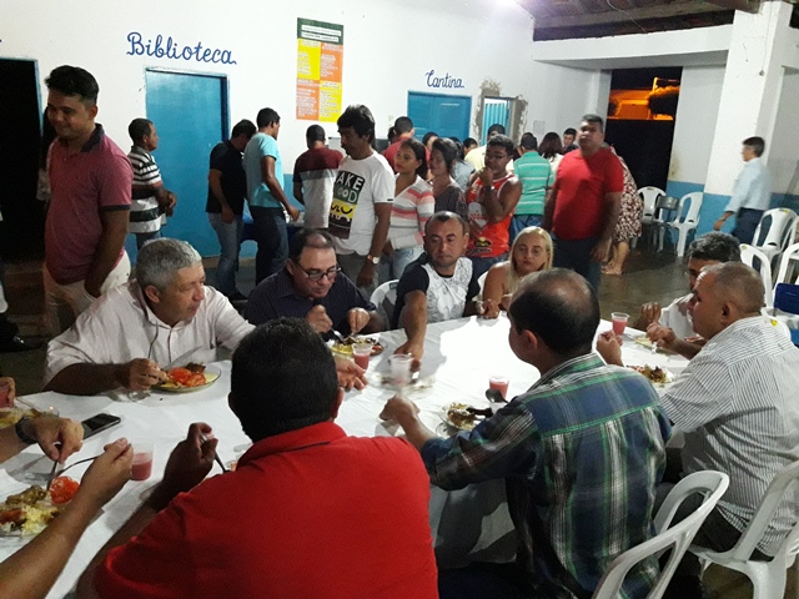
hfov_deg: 63.4
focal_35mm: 28
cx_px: 400
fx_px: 646
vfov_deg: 49.7
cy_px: 300
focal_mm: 3.7
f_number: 1.9
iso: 800
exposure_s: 1/20
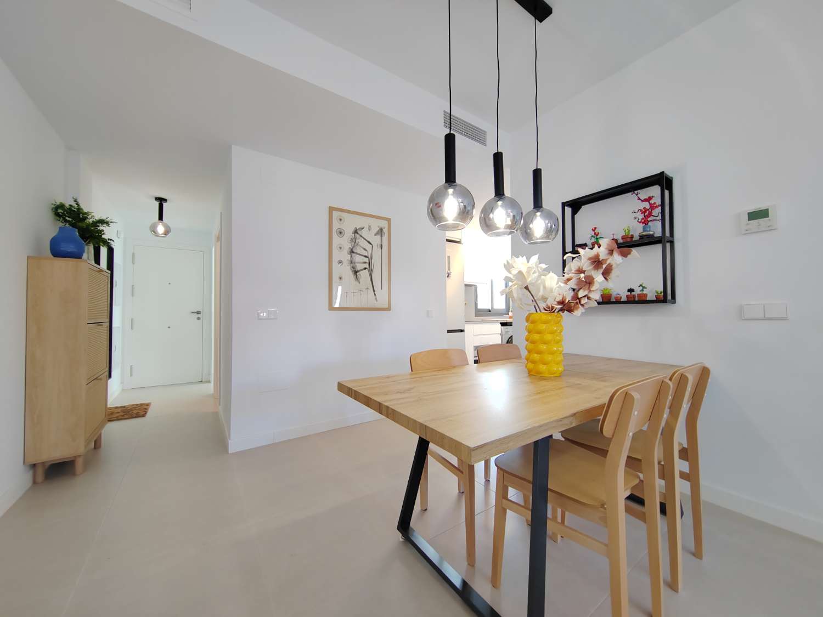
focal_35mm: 13
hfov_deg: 106.2
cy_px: 308
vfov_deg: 89.9
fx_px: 309
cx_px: 412
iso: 500
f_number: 2.2
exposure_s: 1/33
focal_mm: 2.16
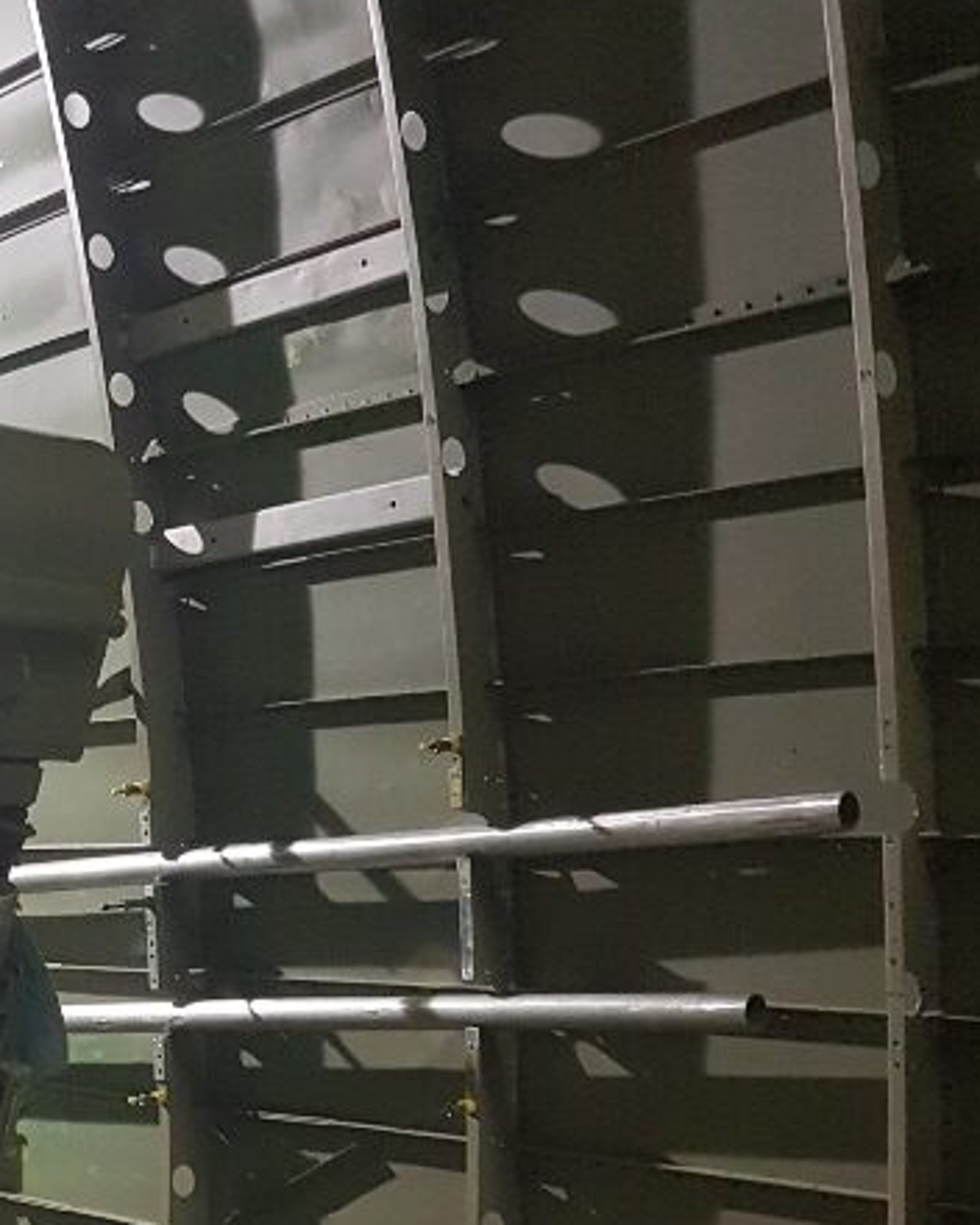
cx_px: 17
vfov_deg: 30.7
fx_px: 2139
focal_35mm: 59
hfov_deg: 24.7
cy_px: 1080
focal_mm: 4.2
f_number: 1.7
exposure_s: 1/25
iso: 250
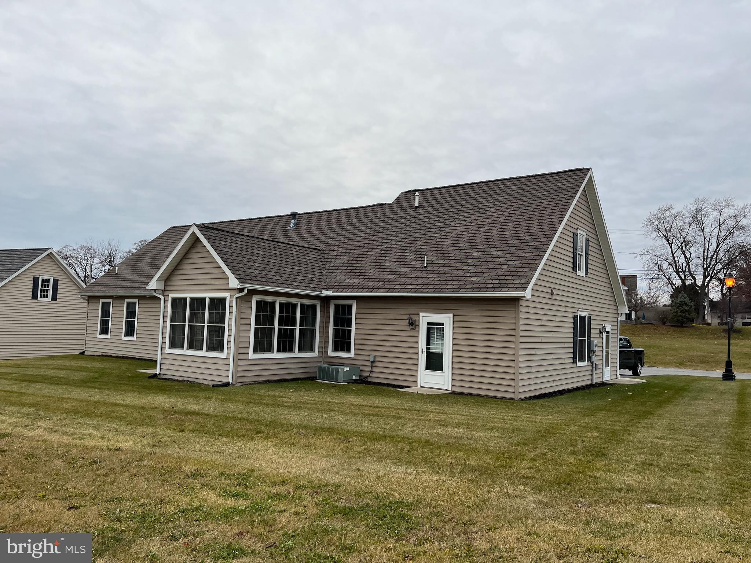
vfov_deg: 53.1
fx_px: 564
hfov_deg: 67.3
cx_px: 376
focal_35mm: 26
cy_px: 282
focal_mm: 5.1
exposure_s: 1/532
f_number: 1.6
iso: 50
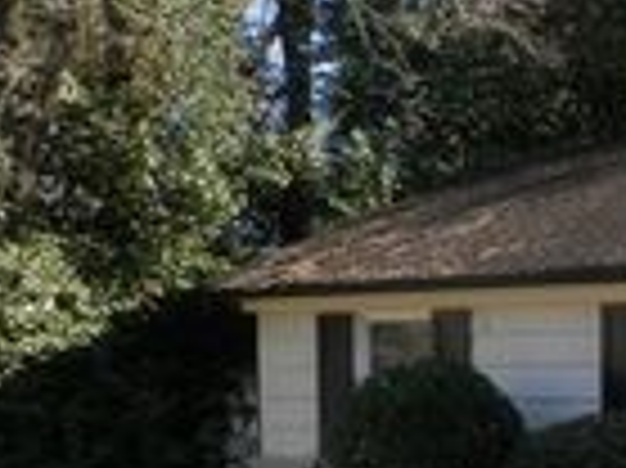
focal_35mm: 90
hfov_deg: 18.5
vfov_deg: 16.0
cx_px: 1022
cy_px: 475
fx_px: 1626
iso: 80
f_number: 3
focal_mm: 4.5
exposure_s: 1/320
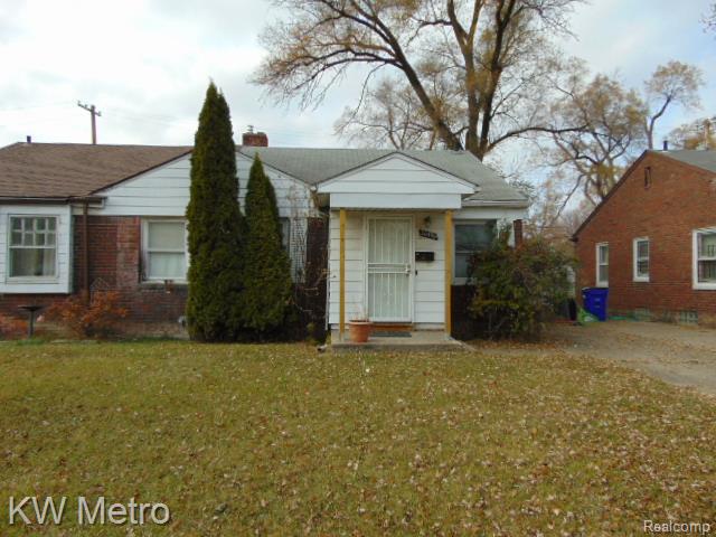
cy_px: 268
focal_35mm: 25
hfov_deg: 69.4
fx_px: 517
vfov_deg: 54.9
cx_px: 358
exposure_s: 1/640
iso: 80
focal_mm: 4.5
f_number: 3
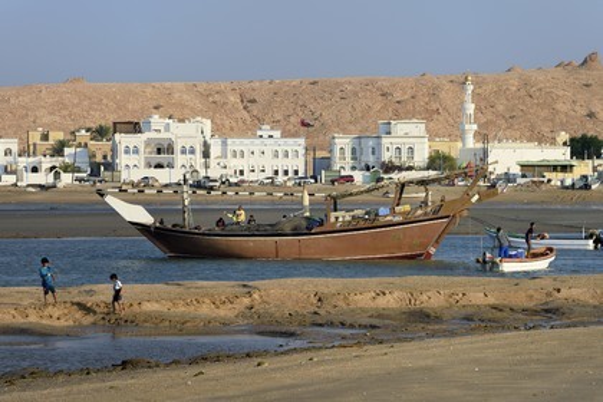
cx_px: 302
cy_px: 201
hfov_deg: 13.7
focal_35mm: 150
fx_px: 2512
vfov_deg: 9.1
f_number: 10
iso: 200
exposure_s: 1/320
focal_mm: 150
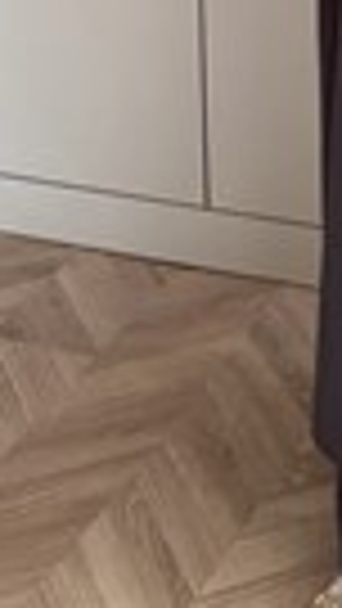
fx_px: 1289
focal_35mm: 80
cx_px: 400
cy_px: -187
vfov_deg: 23.4
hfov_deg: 14.7
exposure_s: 1/121
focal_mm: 6.76
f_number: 1.78
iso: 160
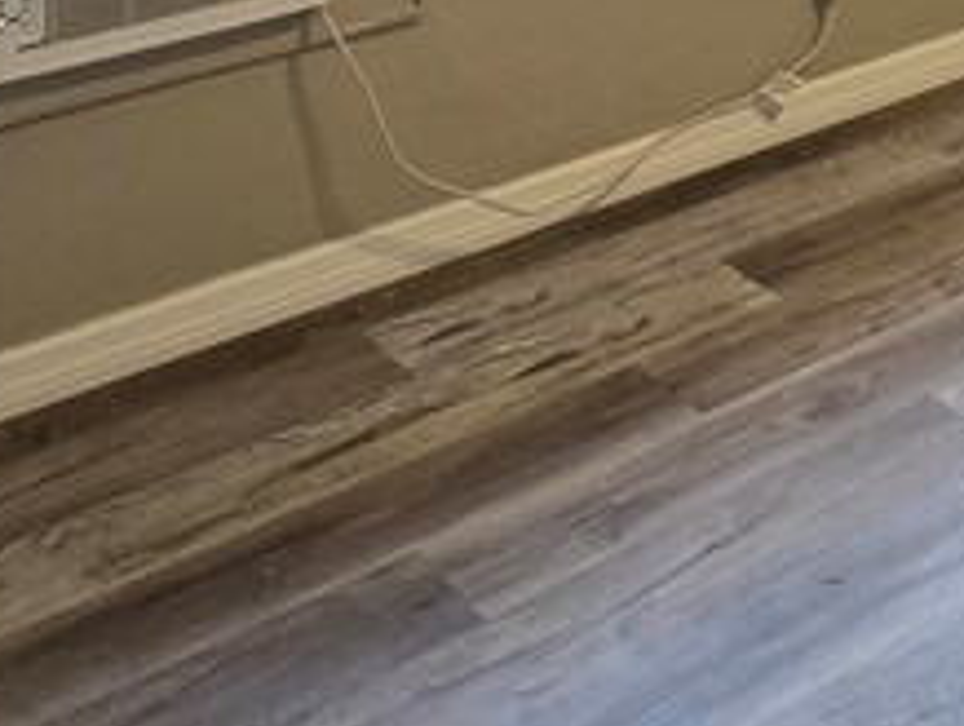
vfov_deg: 18.6
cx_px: 1419
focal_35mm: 61
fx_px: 1701
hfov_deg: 24.9
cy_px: -584
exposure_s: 1/60
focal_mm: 2.2
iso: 125
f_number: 2.2
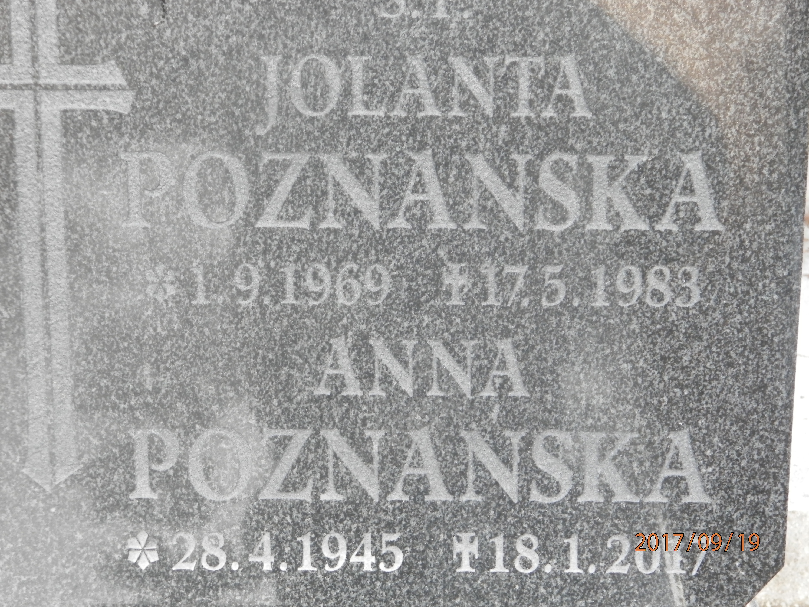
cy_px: 304
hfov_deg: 18.5
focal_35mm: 106
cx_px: 404
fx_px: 2477
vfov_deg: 14.0
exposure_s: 1/20
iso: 200
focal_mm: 19
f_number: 4.5
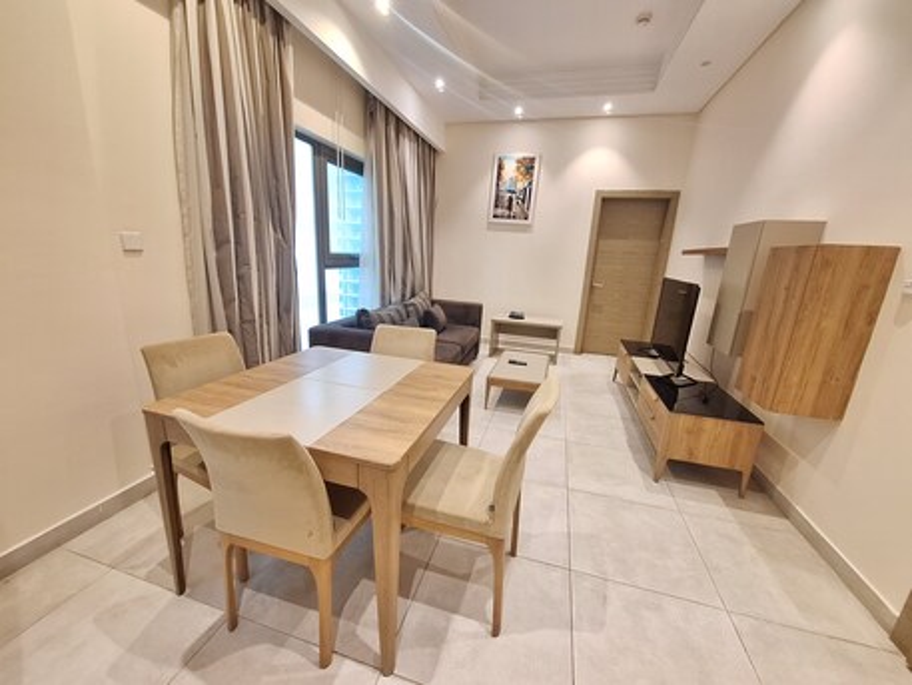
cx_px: 456
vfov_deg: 89.9
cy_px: 342
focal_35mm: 13
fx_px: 343
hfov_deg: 106.2
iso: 200
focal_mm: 1.74
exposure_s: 1/25
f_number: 2.2
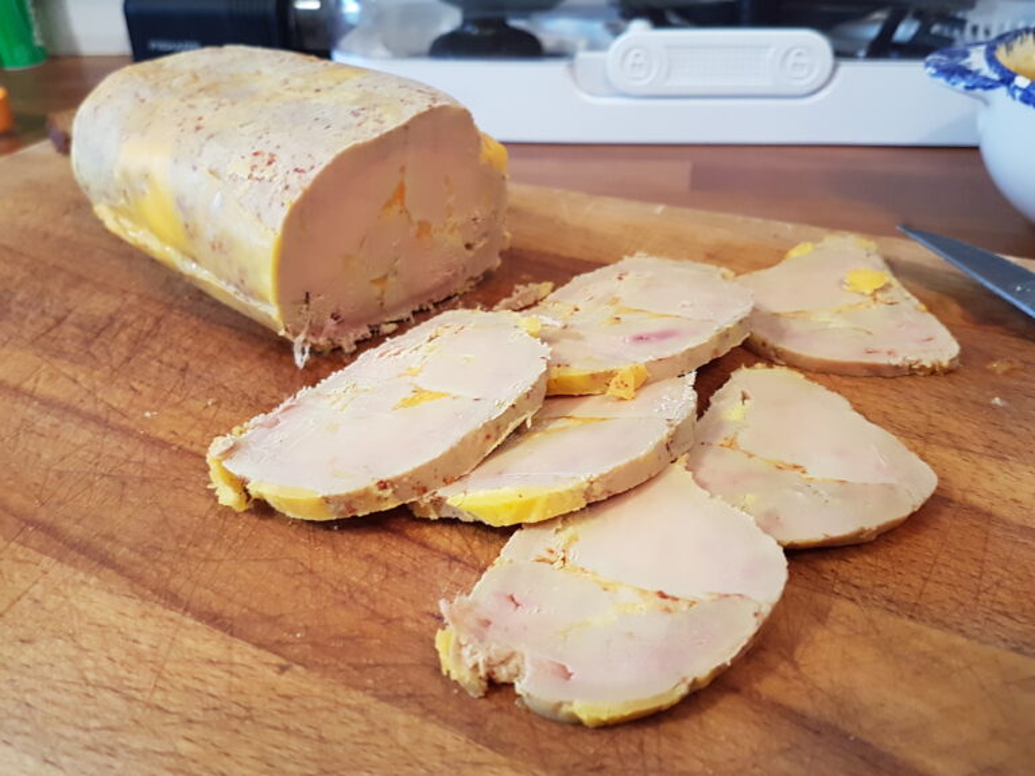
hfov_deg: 67.3
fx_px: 777
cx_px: 518
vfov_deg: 53.1
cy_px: 388
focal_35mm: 26
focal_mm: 4.2
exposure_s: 1/33
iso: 160
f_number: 1.7
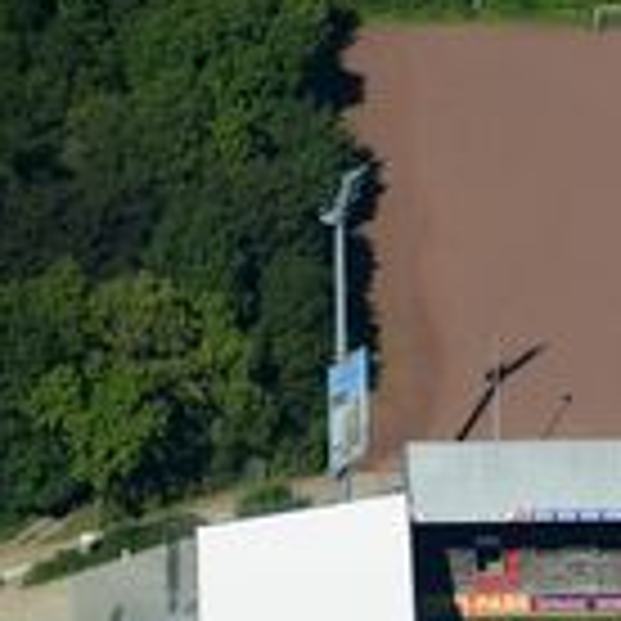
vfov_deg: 2.8
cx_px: 1134
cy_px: 612
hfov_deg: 2.8
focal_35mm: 616
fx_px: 12503
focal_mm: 175
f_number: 5
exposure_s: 1/6400
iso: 800
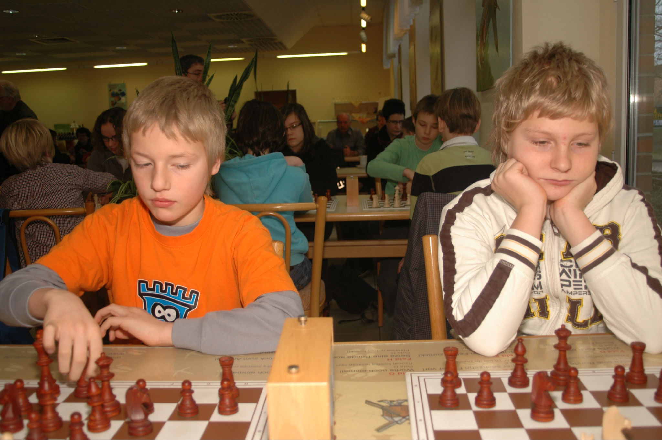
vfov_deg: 36.8
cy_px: 220
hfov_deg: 53.2
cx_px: 331
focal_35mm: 36
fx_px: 661
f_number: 4
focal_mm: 24
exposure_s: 1/60
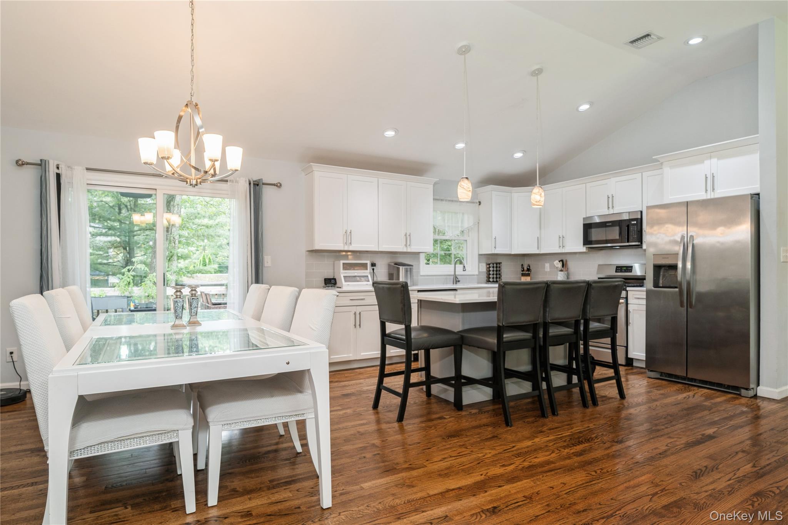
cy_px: 262
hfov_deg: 86.9
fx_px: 416
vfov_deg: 64.5
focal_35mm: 19
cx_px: 394
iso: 200
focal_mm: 19
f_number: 8
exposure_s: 1/10
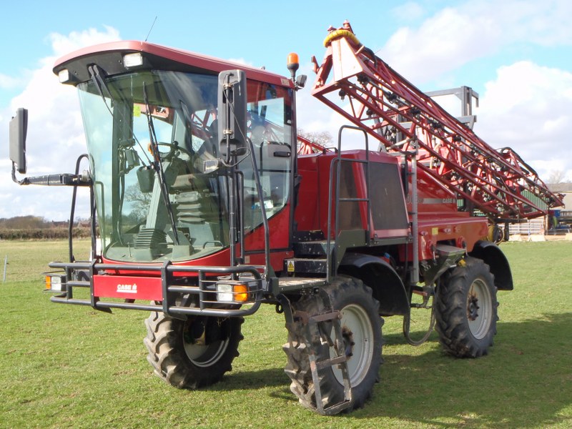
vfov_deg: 34.3
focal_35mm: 42
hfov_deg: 44.8
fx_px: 694
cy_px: 214
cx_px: 286
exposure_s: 1/160
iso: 80
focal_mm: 7.57
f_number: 5
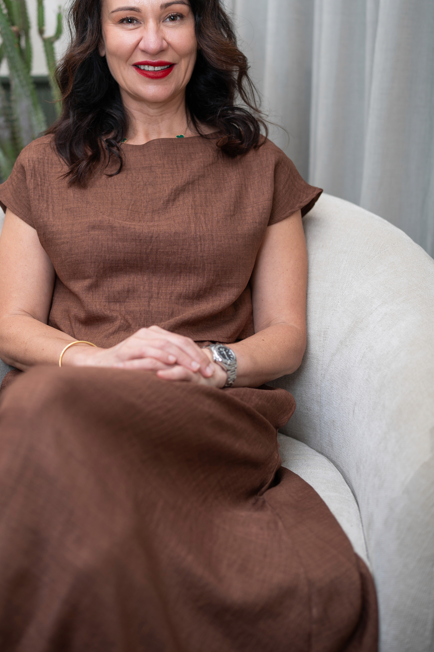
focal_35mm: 52
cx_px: 143
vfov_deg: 37.9
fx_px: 940
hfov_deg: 25.8
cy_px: 242
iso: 100
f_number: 1.4
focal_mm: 35
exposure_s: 1/160
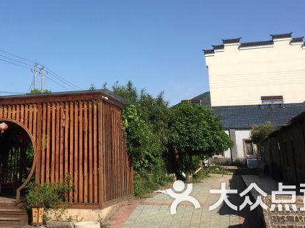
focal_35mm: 48
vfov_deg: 29.6
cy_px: 46
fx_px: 423
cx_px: 94
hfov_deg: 39.1
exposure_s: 1/1799
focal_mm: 4.15
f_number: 2.2
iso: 32
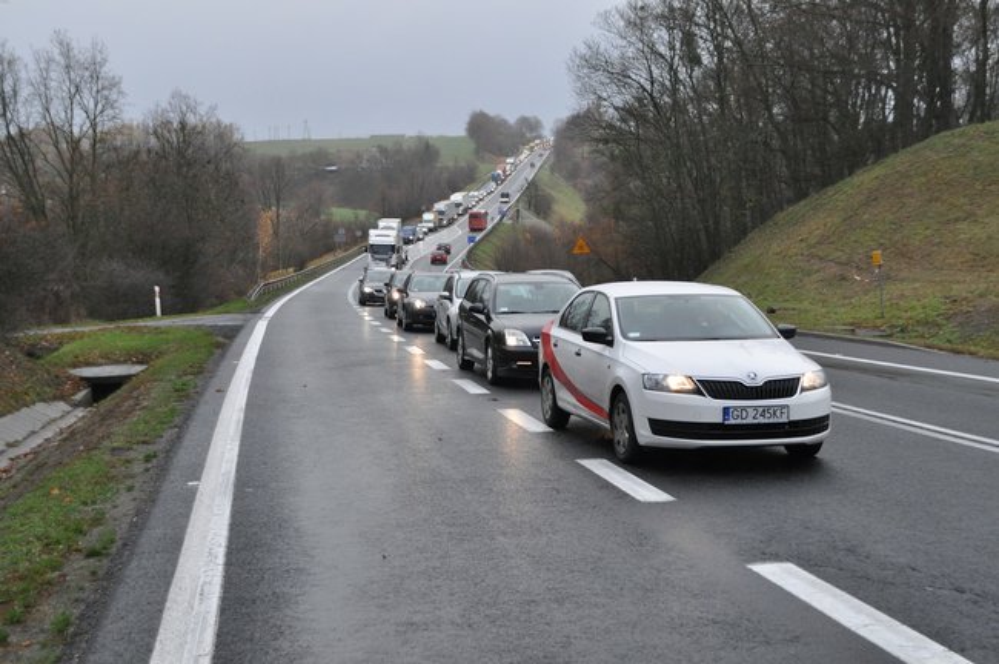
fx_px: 1331
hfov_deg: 41.2
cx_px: 500
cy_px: 332
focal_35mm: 48
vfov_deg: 28.0
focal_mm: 32
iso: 1000
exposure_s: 1/320
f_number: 9
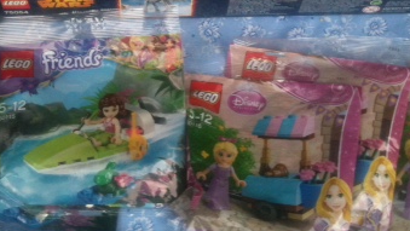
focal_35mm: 72
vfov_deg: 16.2
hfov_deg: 29.3
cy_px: -39
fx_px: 783
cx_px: 184
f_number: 2.8
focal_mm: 3.85
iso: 64
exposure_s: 1/230
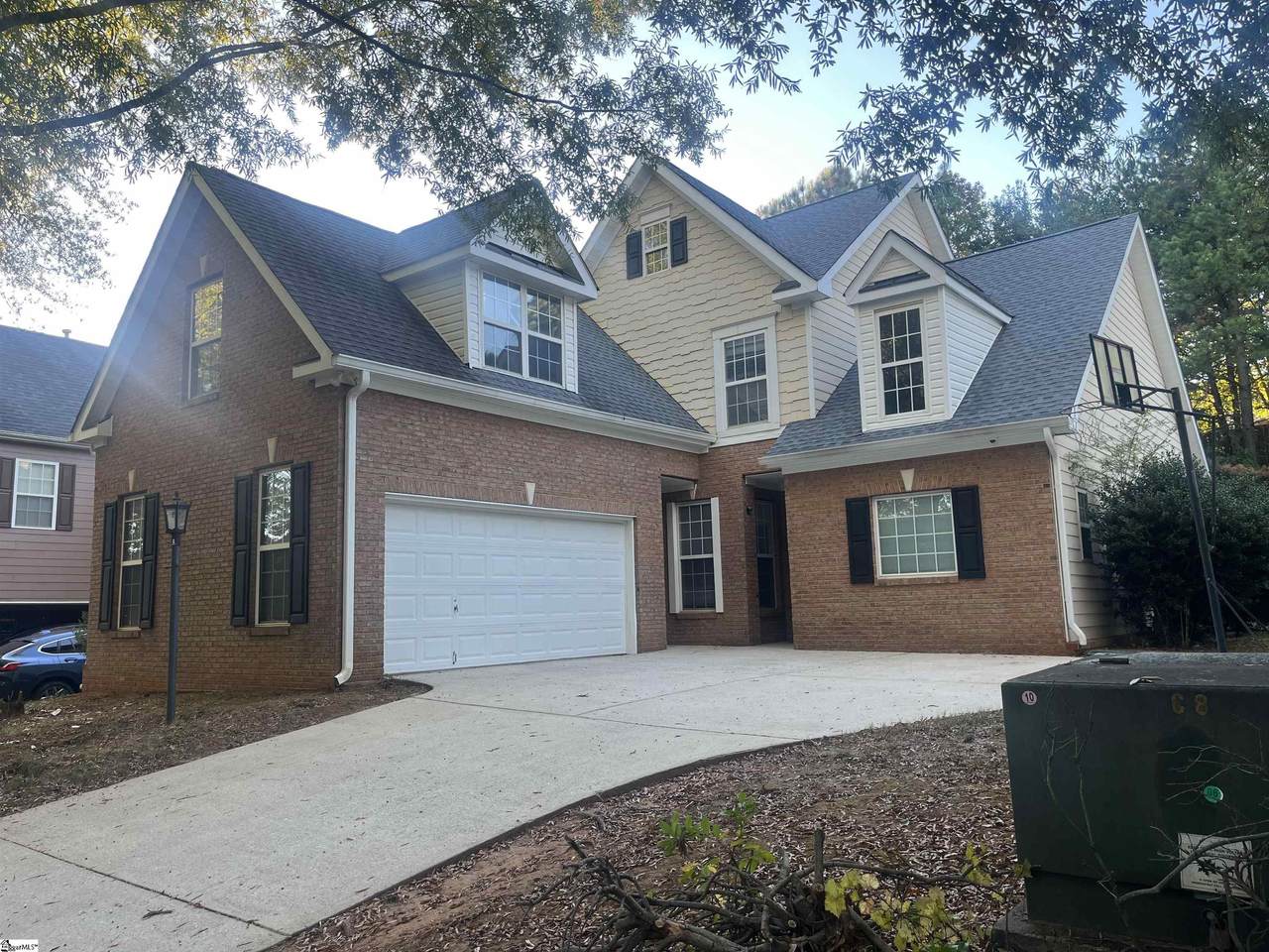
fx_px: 953
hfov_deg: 67.3
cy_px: 476
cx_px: 634
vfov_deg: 53.1
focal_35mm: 26
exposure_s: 1/121
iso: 40
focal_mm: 5.1
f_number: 1.6
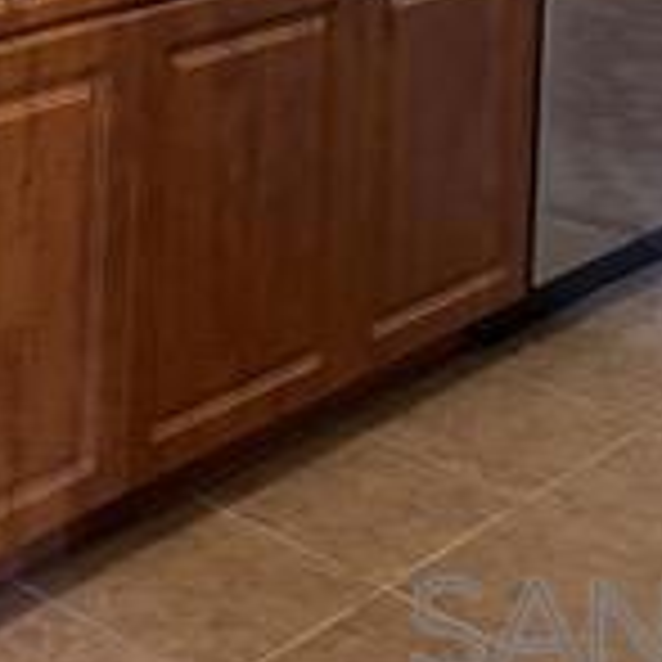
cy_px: -356
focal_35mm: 100
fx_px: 2164
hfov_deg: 17.1
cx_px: 50
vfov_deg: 15.9
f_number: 1.6
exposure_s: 1/60
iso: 320
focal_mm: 4.2
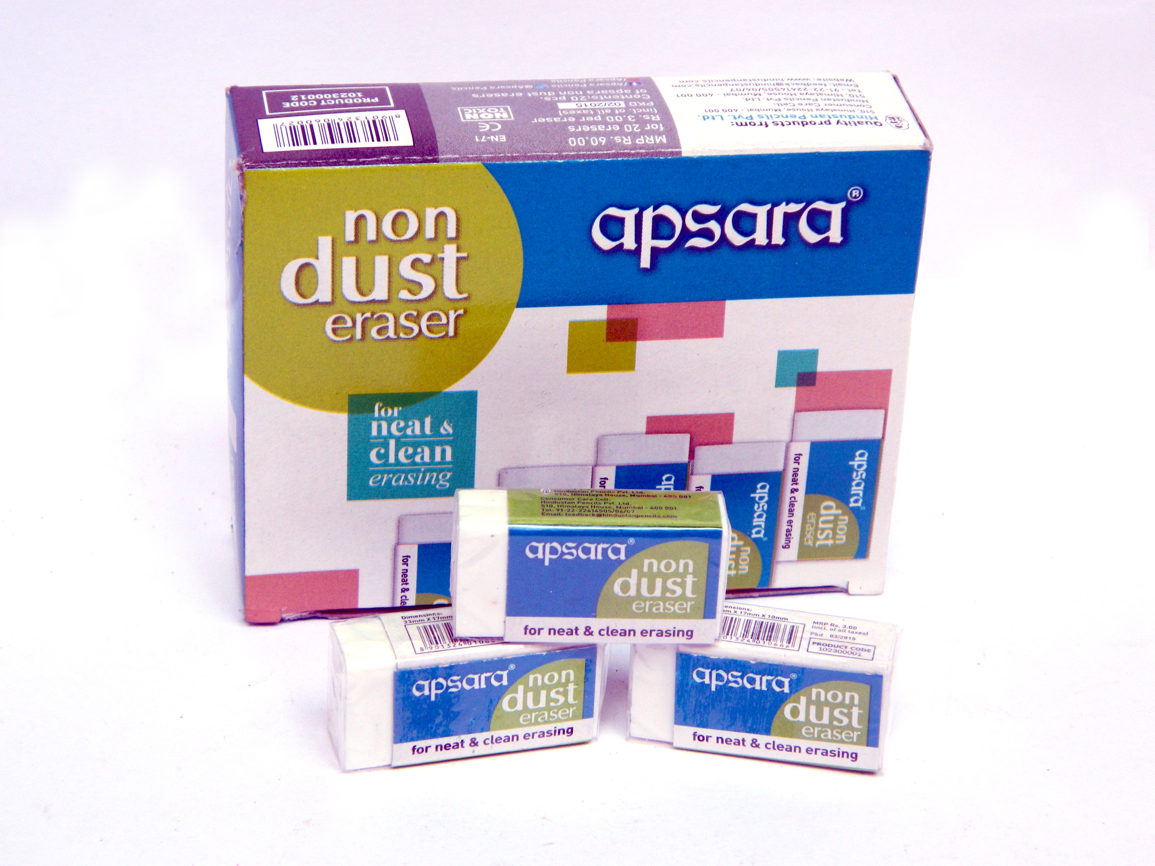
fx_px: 3437
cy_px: 433
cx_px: 578
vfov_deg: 14.4
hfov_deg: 19.1
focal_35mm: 103
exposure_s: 1/60
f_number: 4.5
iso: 110
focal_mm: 18.6
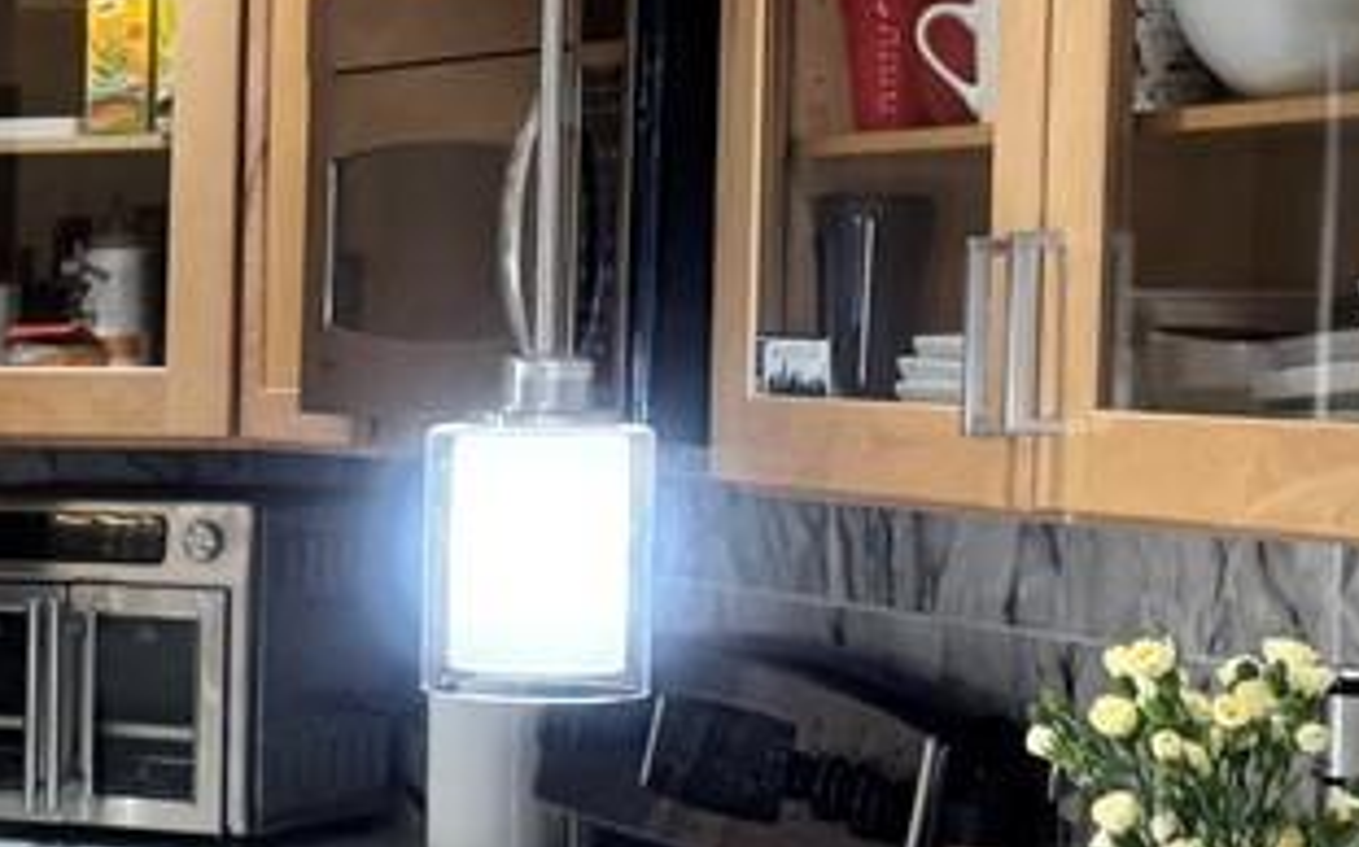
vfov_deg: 10.0
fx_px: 4849
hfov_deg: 13.7
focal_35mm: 131
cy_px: 681
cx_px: -1307
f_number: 1.78
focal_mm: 6.76
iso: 64
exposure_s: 1/120
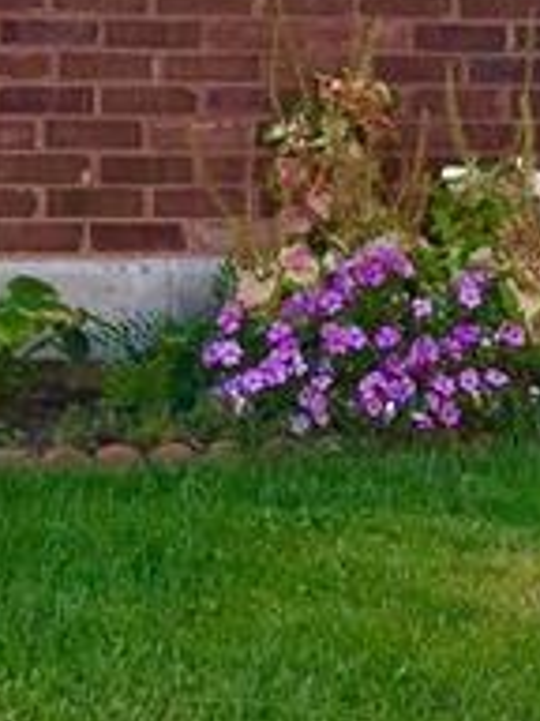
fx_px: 3224
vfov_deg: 11.5
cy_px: -713
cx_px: 161
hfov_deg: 9.6
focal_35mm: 155
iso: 32
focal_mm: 4.15
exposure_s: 1/421
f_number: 2.2
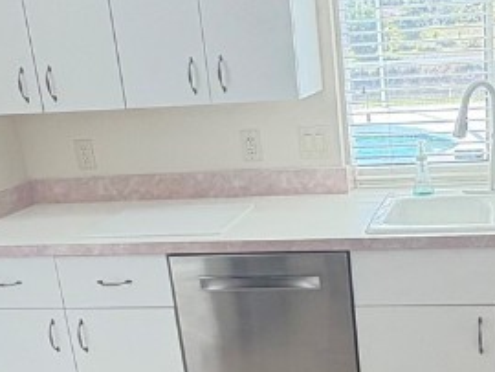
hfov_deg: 35.1
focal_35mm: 53
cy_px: 233
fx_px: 759
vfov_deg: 27.5
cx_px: 389
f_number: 2.2
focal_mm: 2.22
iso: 200
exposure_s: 1/120
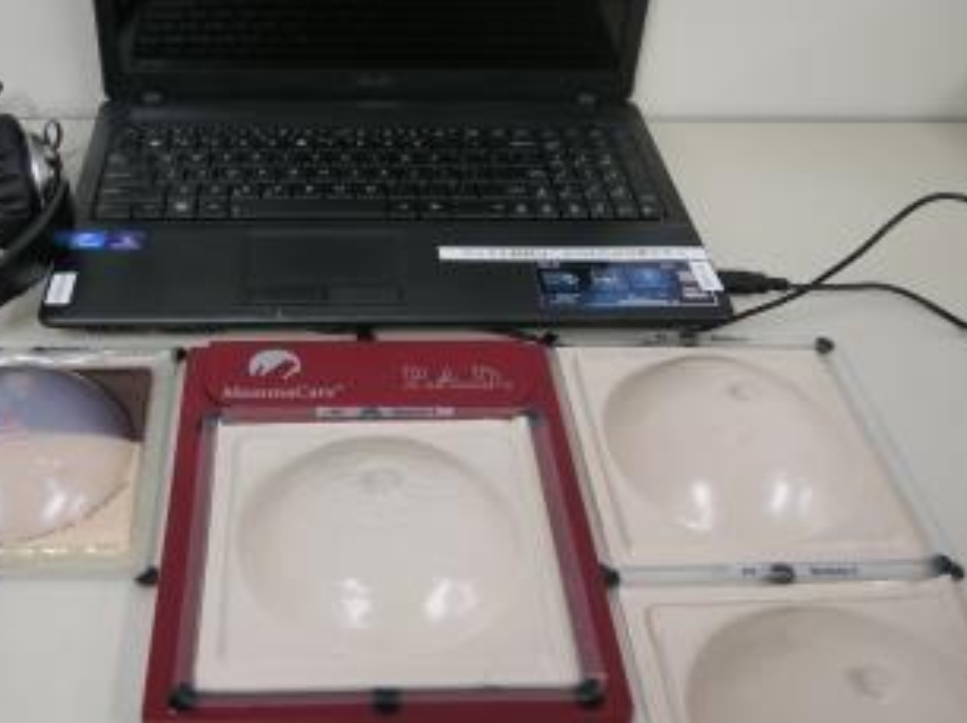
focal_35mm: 41
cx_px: 357
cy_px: 300
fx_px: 1144
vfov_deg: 35.0
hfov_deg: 45.4
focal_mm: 14
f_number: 3.5
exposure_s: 1/60
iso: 320
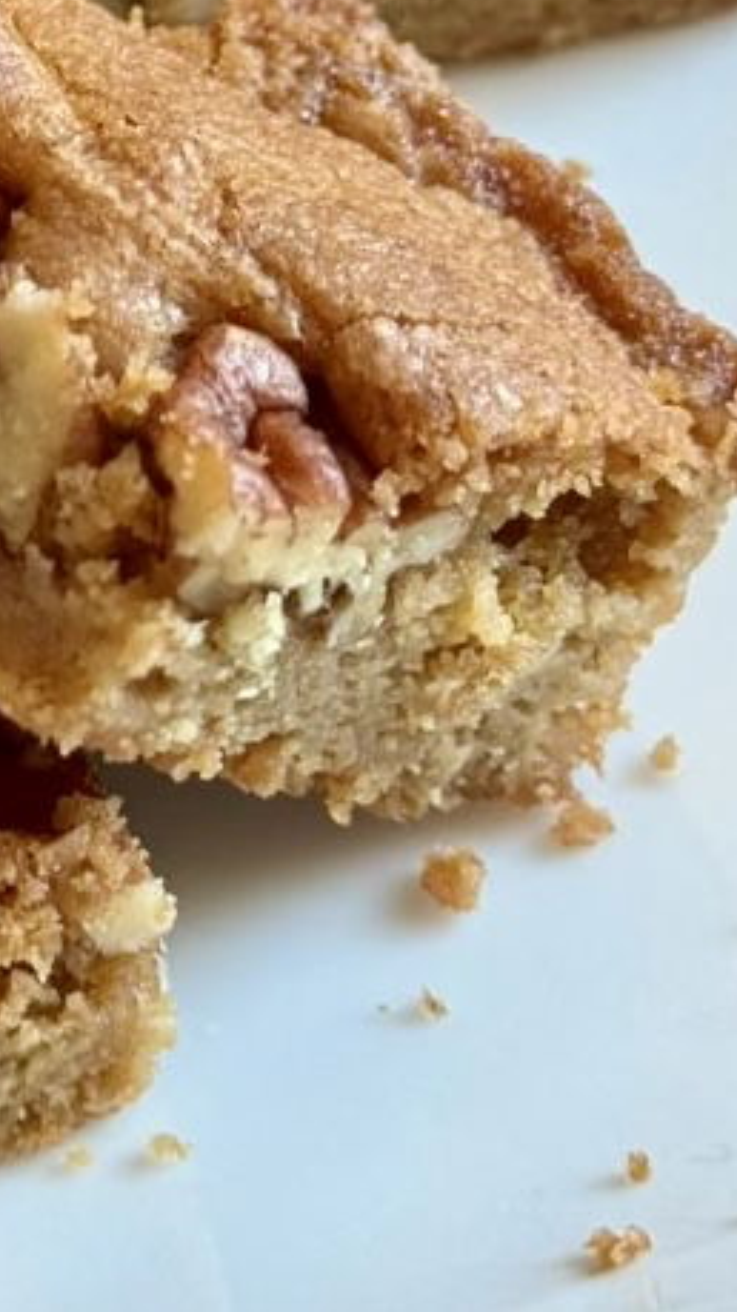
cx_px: -110
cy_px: 556
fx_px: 2816
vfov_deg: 26.2
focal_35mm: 81
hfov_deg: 14.5
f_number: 1.78
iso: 200
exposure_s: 1/60
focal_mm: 6.86
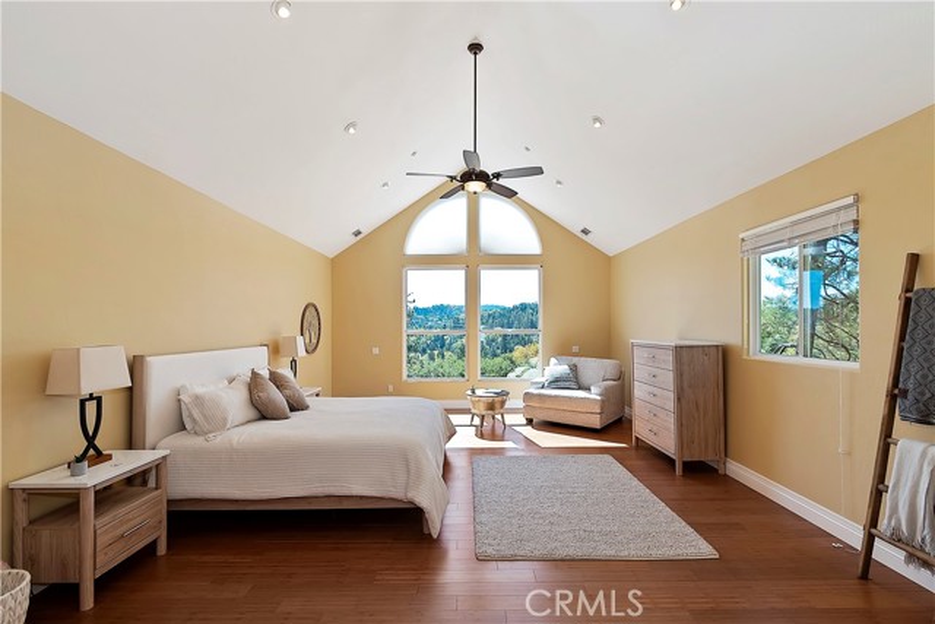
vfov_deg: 77.4
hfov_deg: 100.4
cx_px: 468
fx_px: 390
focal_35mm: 15
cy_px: 312
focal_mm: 10
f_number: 8
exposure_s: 1/30
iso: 100
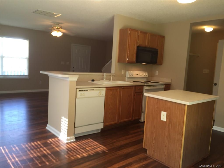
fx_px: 188
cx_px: 112
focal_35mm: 29
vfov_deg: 48.2
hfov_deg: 61.7
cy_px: 84
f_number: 2.2
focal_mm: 4.15
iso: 40
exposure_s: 1/30
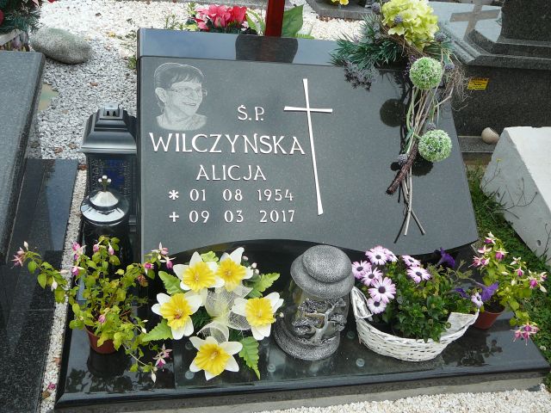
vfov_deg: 40.7
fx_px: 557
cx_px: 276
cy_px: 206
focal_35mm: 35
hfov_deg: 52.6
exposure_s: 1/640
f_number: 2.8
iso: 80
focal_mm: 5.2
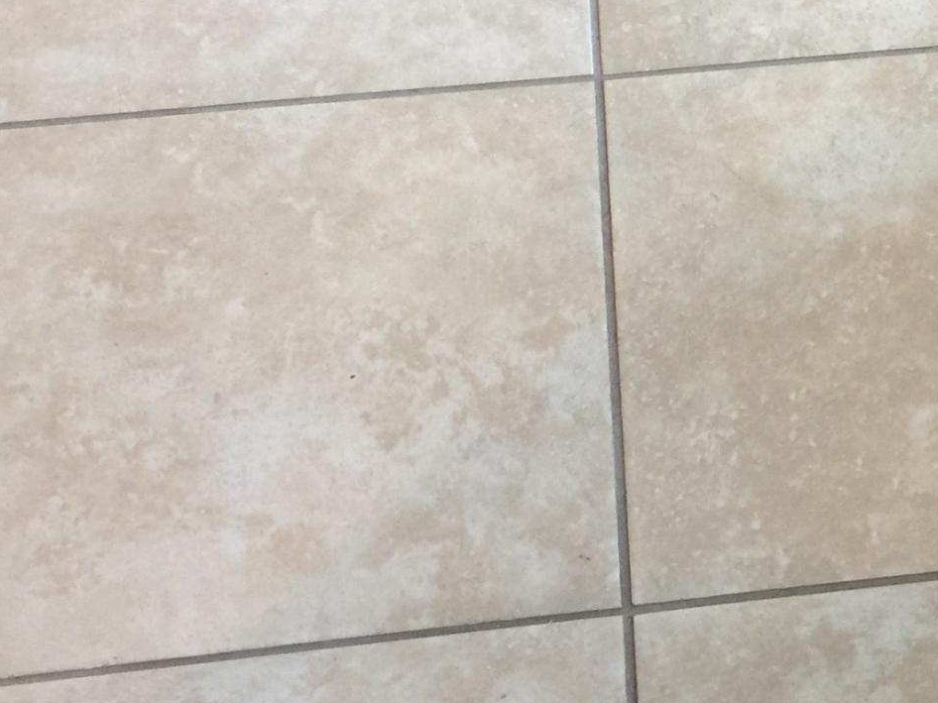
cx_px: 1024
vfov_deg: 16.0
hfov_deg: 20.4
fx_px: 2492
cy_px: 204
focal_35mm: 92
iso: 64
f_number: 2.2
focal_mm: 4.15
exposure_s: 1/15
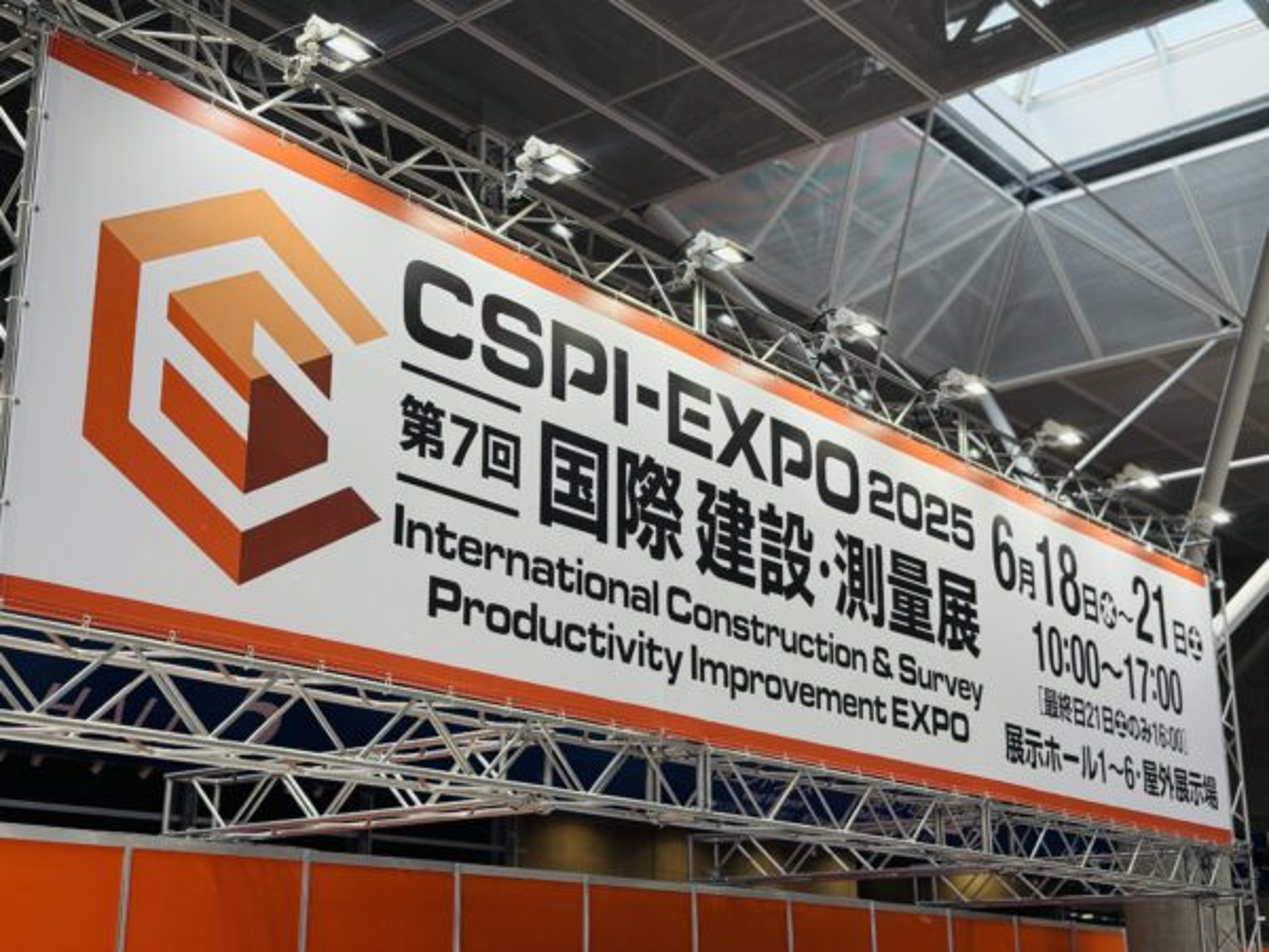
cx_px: 634
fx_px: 1760
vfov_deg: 30.3
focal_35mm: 48
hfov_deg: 39.7
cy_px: 476
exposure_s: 1/427
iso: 80
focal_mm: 6.76
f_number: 1.78
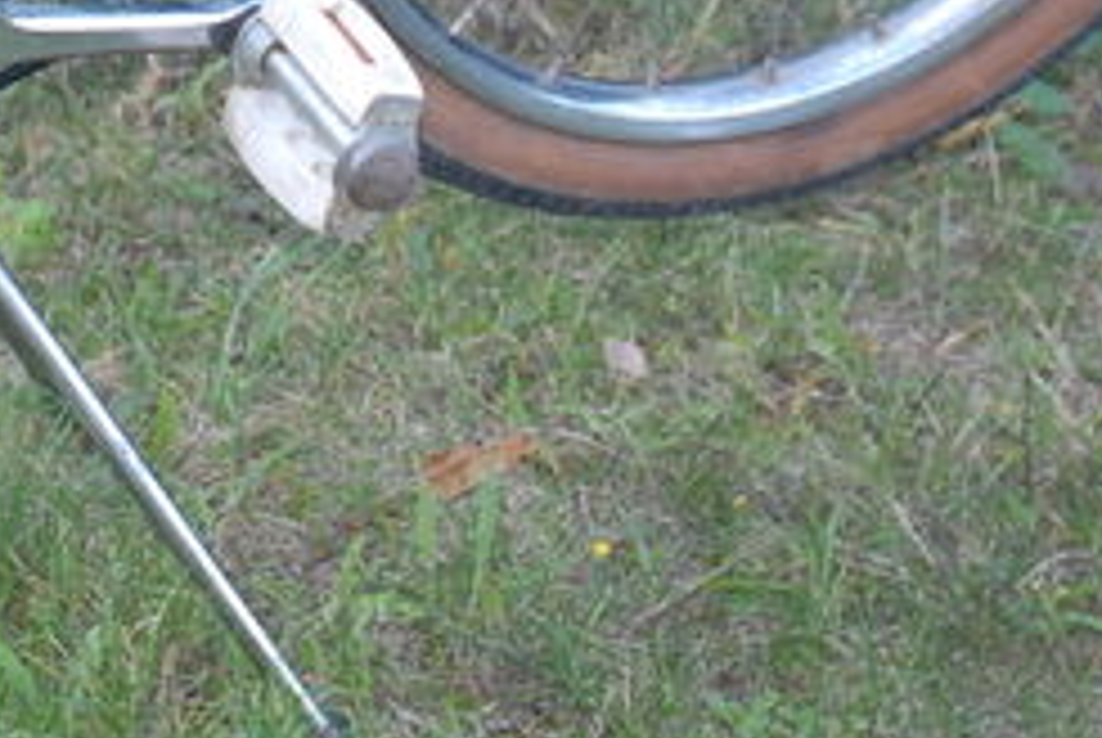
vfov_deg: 5.8
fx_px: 7141
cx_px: -472
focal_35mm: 233
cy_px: -452
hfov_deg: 8.6
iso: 400
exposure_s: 1/60
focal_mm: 38
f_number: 4.2
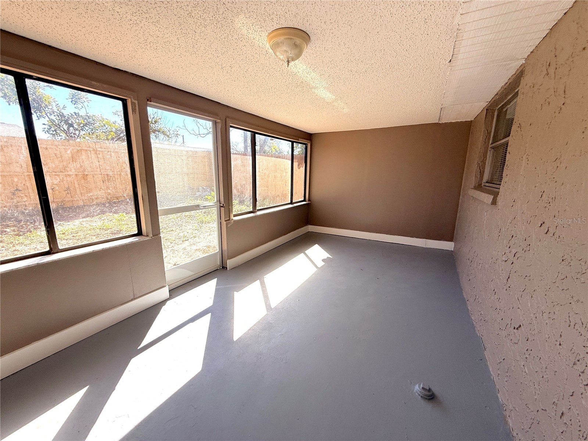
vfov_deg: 85.7
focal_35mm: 14
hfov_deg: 102.1
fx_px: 238
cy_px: 220
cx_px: 294
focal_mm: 2.22
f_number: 2.2
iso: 50
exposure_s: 1/363
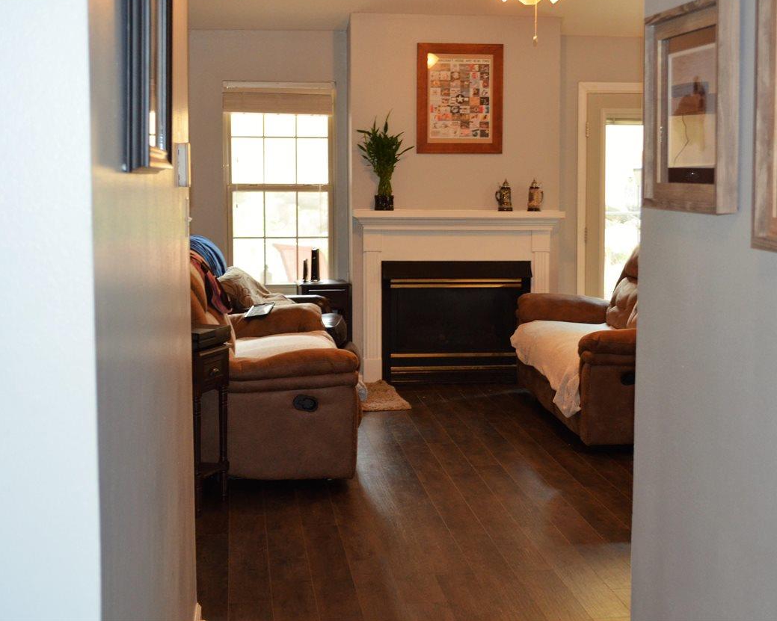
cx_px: 454
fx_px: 1393
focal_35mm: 61
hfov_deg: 31.1
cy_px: 306
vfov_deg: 25.2
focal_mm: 35
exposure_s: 1/60
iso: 1400
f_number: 5
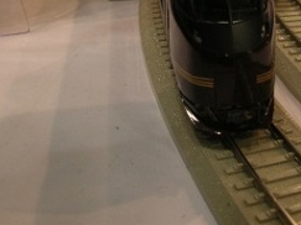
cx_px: 244
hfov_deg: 26.5
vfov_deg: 19.9
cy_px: 5
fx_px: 626
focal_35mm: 72
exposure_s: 1/25.2
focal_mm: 5.8
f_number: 2.8
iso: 50
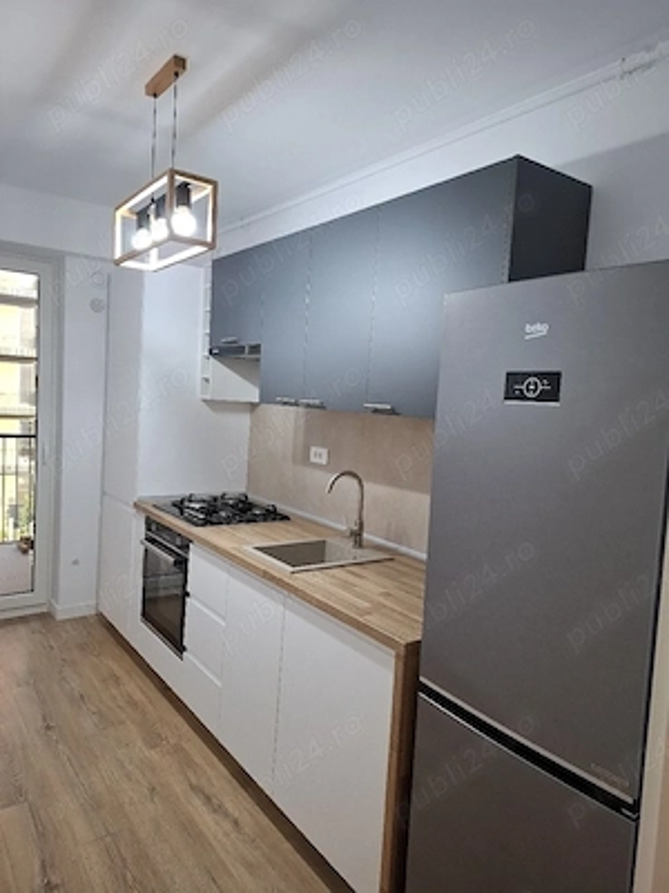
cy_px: 446
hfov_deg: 58.9
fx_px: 593
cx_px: 334
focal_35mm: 23
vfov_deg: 73.9
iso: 250
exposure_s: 1/100
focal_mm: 5.54
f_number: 1.8
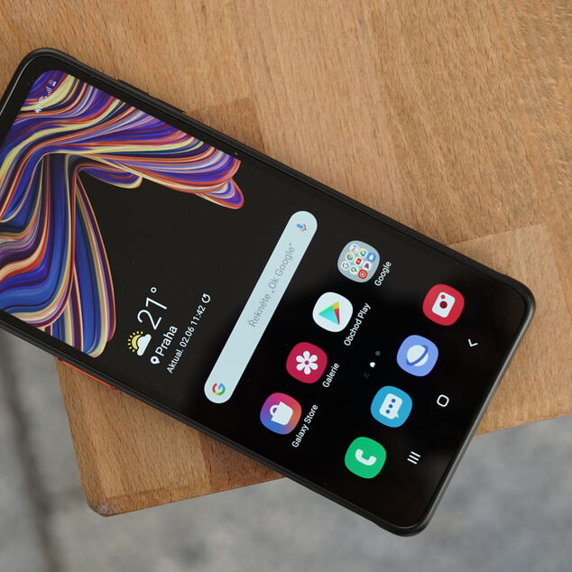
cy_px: 286
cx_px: 224
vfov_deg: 25.7
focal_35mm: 67
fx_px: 1253
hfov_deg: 25.7
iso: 400
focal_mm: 52
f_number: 4
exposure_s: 1/160
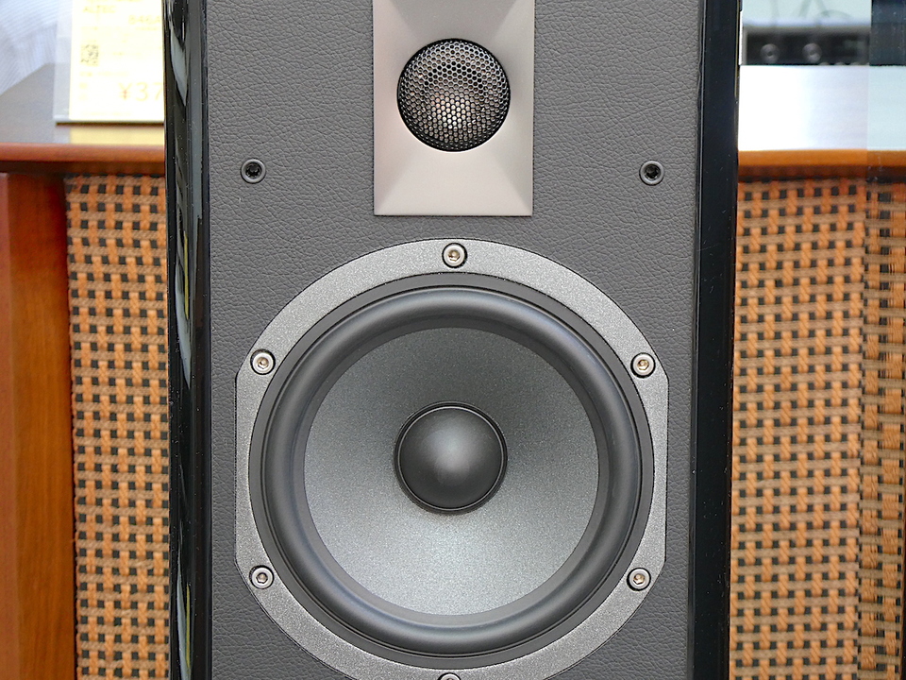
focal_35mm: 115
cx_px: 453
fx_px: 3010
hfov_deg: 17.1
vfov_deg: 12.9
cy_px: 340
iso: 200
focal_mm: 20.6
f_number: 5.1
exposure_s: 1/4
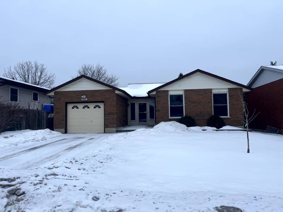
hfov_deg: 67.3
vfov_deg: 53.1
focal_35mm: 26
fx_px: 213
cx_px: 142
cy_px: 106
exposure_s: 1/714
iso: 50
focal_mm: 5.7
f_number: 1.5
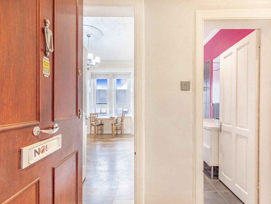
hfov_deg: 91.0
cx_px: 136
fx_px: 133
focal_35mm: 17
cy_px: 102
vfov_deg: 74.7
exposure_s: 1/250
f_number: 6.3
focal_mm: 8
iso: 800
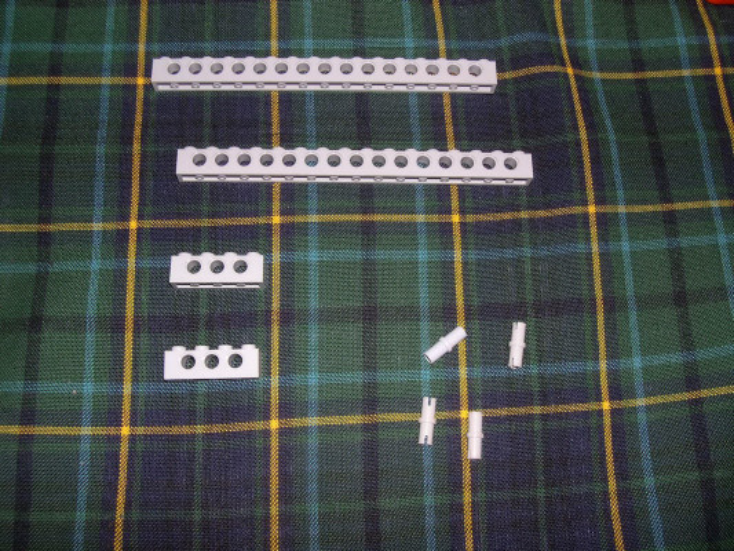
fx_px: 806
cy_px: 276
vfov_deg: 37.7
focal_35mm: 38
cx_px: 367
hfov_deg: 49.0
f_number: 7.6
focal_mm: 8
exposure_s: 1/60
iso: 100
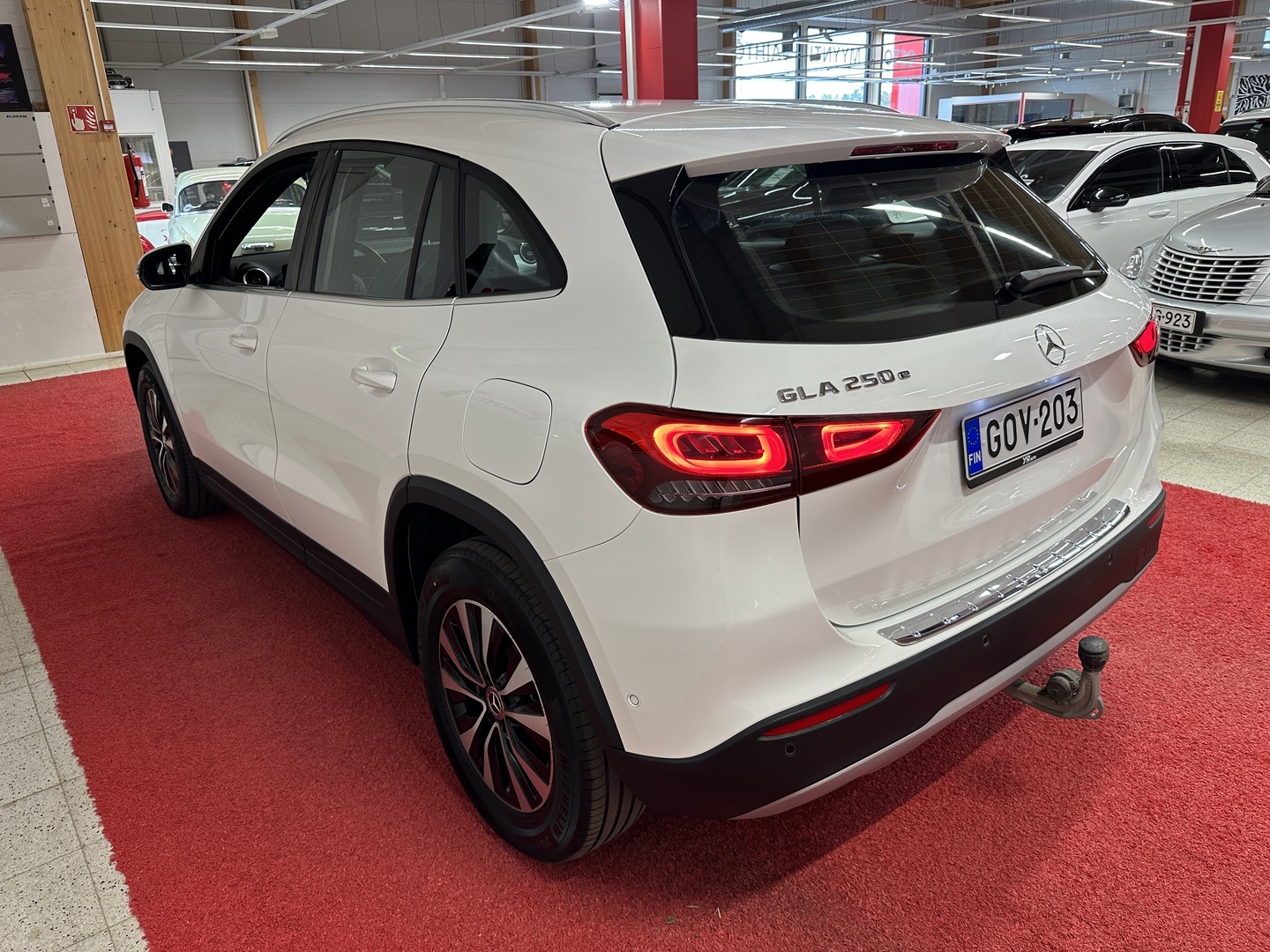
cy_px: 476
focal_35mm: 24
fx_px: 881
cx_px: 635
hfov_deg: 71.6
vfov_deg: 56.8
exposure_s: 1/120
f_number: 1.78
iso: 125
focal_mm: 6.86
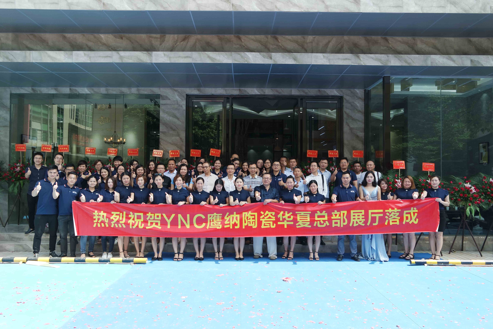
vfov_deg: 53.1
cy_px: 164
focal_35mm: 24
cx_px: 246
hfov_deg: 73.7
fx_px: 329
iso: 200
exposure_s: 1/200
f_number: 4.5
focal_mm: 16
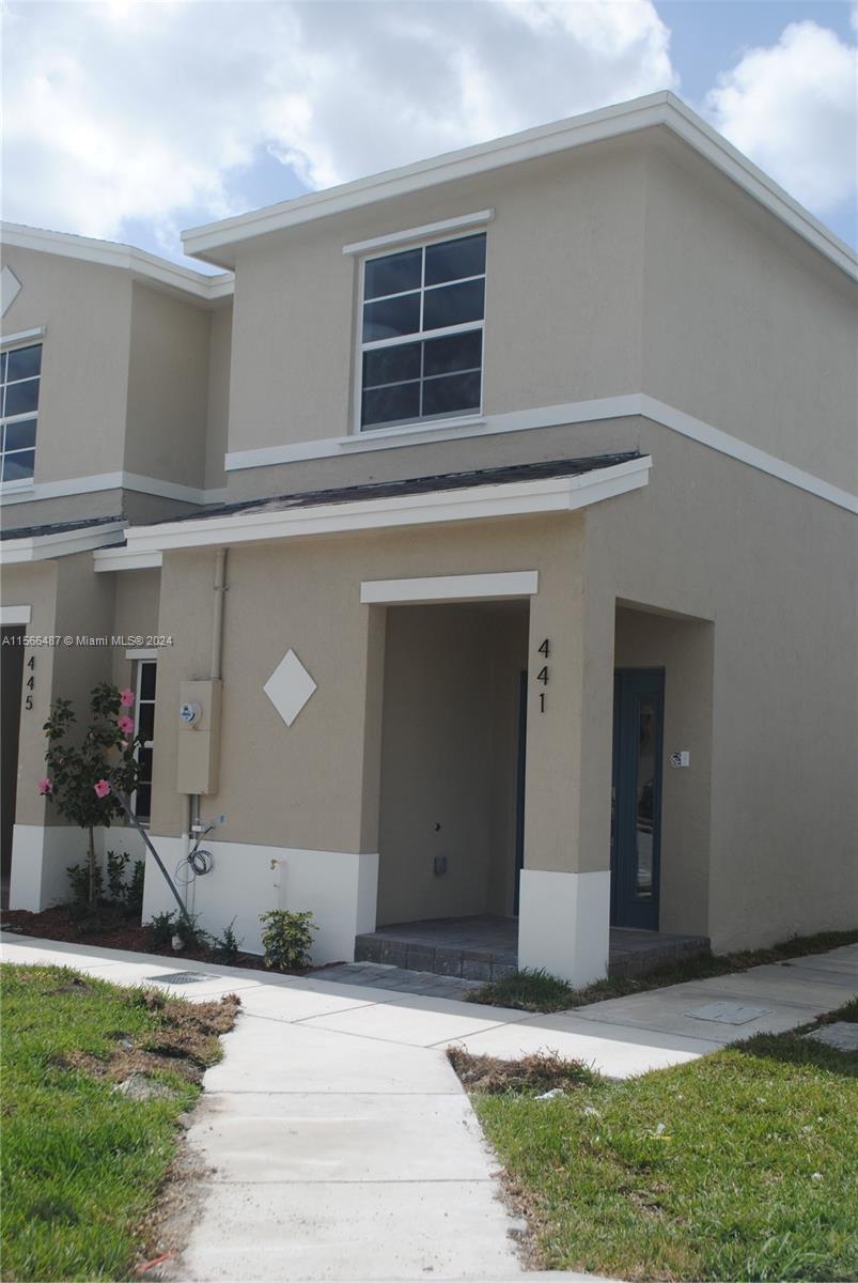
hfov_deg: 34.3
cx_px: 429
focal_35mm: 39
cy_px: 642
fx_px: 1391
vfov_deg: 49.5
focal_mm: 26
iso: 100
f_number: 9
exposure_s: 1/320
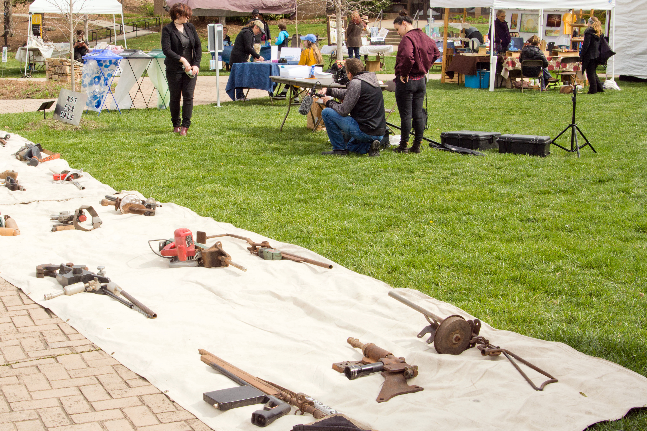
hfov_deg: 36.6
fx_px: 970
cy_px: 214
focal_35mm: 54
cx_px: 234
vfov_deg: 25.1
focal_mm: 28
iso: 250
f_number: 11
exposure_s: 1/350
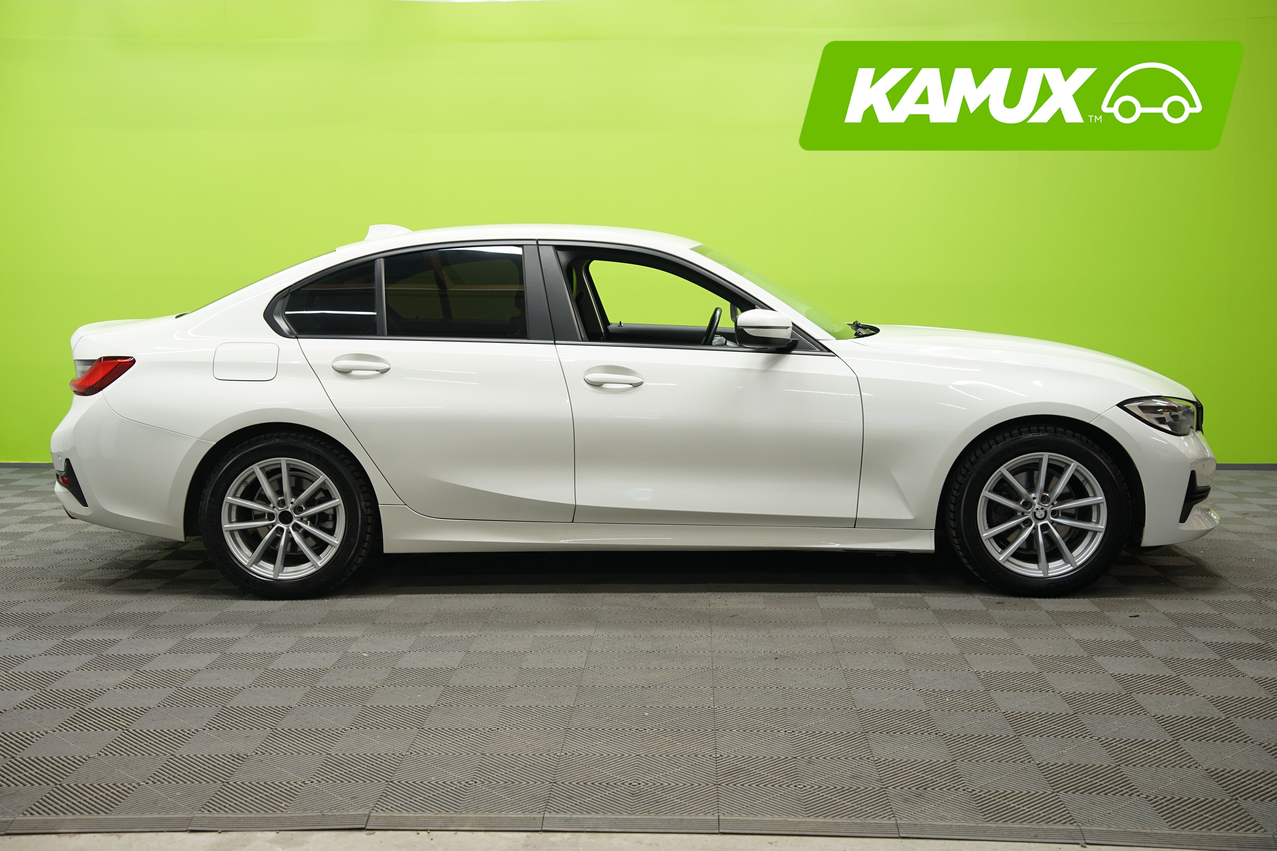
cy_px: 426
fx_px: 1419
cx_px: 638
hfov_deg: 48.5
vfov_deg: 33.4
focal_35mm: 40
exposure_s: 1/15
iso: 500
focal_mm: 40
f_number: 5
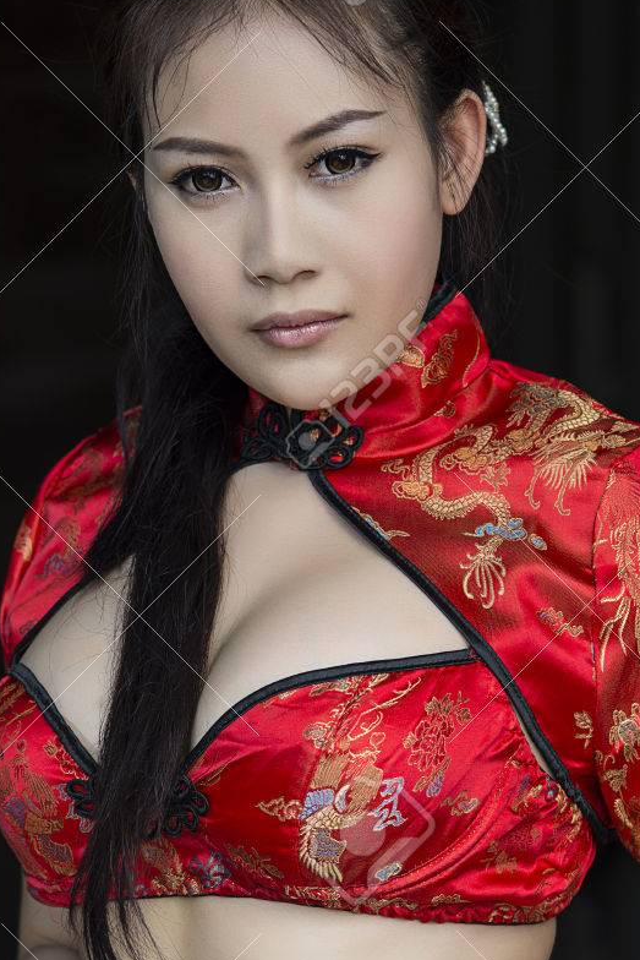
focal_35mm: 174
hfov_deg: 7.9
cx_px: 320
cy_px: 606
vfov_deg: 11.8
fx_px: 4638
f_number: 6.3
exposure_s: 1/200
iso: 100
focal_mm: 105
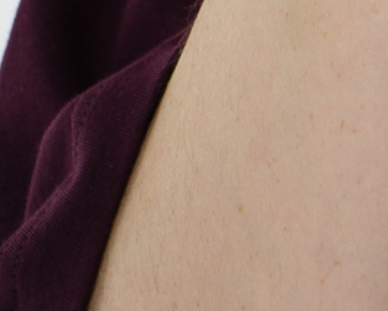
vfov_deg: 4.3
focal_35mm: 354
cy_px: -293
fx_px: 4065
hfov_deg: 5.0
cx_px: 1435
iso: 100
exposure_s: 1/125
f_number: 6.3
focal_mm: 50
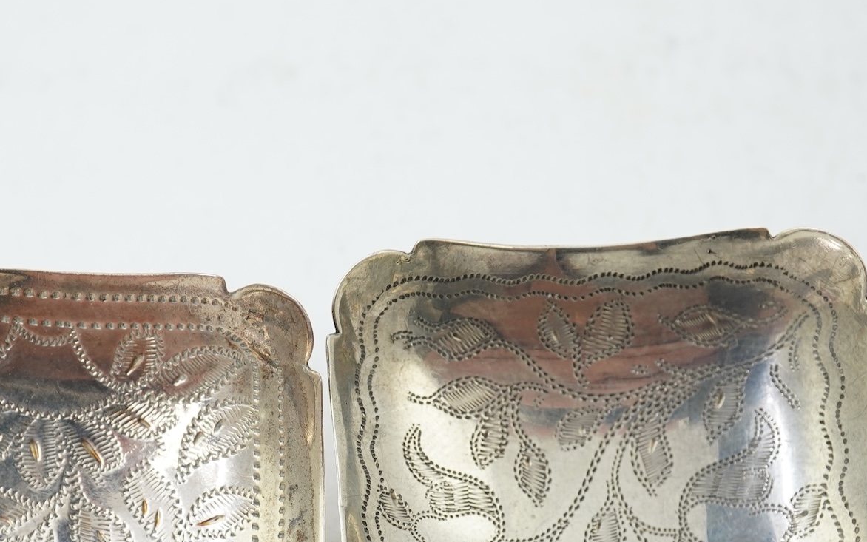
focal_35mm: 77
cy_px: 482
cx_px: 337
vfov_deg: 16.7
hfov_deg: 26.7
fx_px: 1820
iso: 500
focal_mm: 30
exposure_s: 1/50
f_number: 13
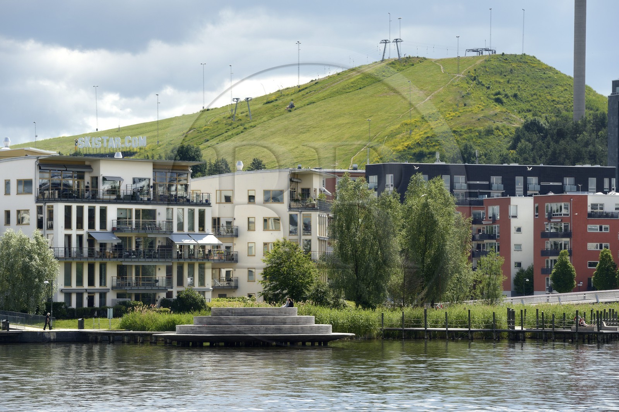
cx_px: 310
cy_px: 206
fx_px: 3179
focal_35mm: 185
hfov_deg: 11.1
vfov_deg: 7.4
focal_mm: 185
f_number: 10
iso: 200
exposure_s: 1/320
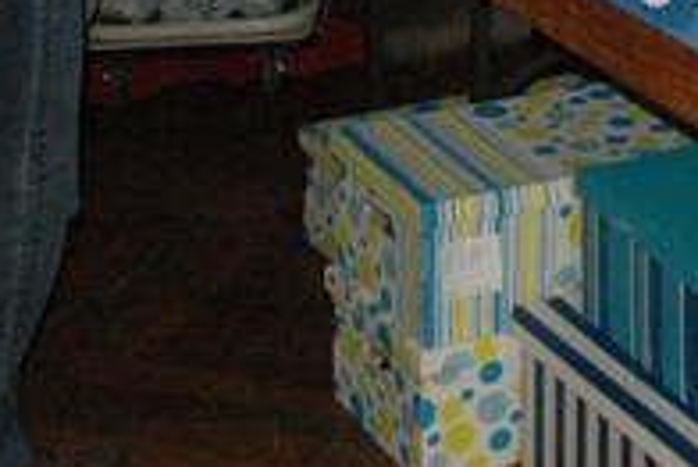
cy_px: -264
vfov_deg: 11.8
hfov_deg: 17.5
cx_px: 901
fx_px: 2134
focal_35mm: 110
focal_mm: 18
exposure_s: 1/160
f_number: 4
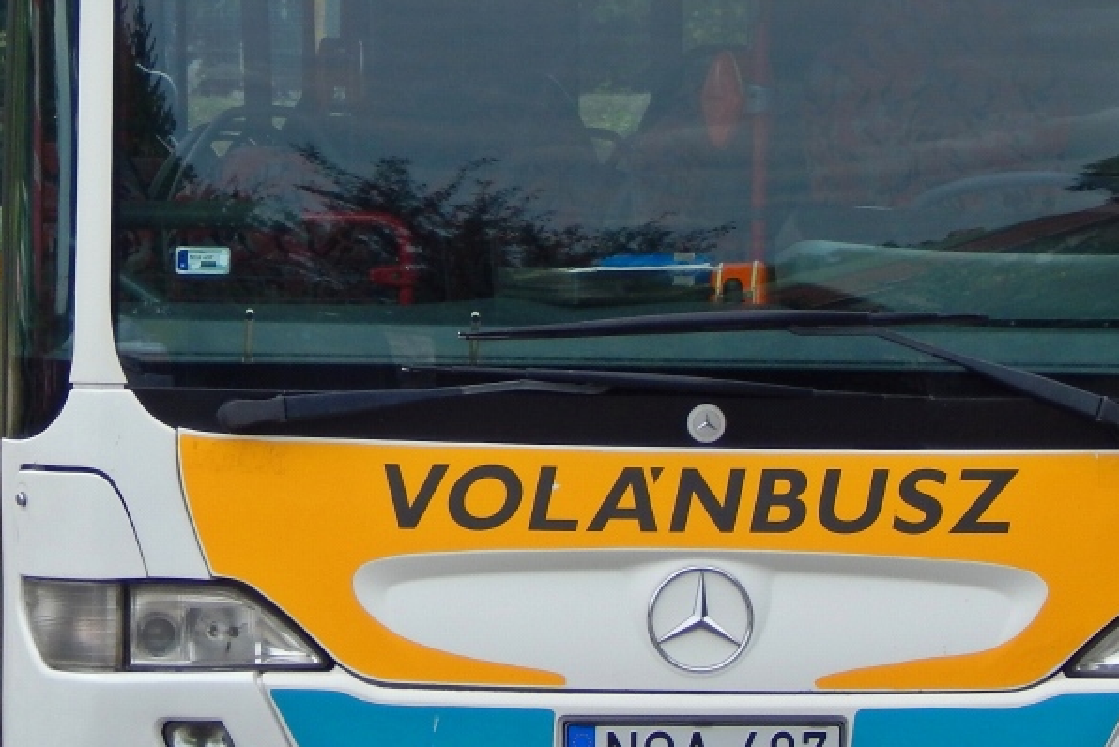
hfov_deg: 6.4
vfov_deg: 4.3
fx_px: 10013
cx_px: 396
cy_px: 162
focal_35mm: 322
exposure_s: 1/400
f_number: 4.9
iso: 125
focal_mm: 25.3
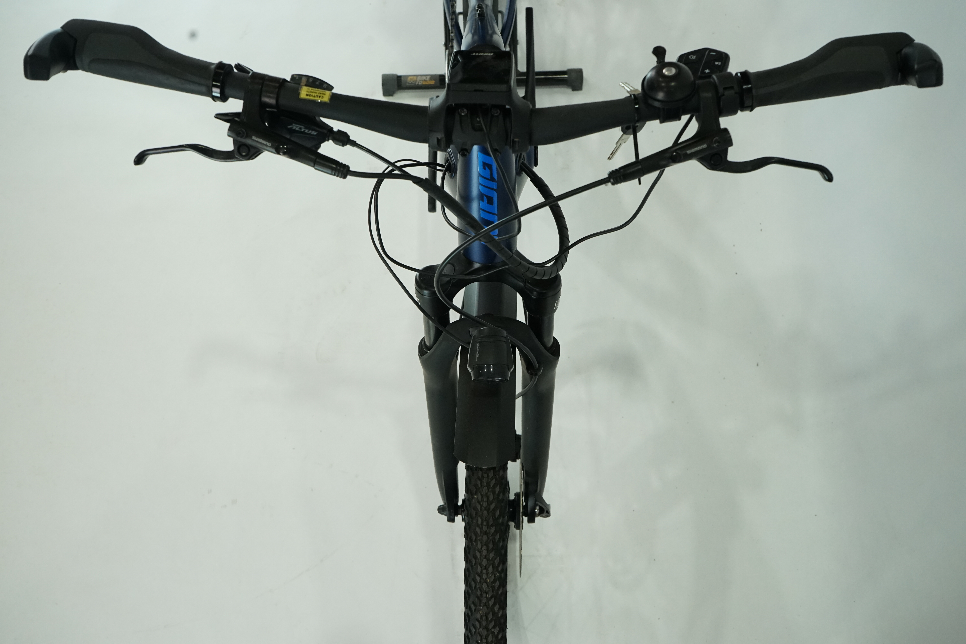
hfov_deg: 53.1
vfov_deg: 36.9
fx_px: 966
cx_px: 483
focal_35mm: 36
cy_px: 322
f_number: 8
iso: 2000
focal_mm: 36
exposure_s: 1/200
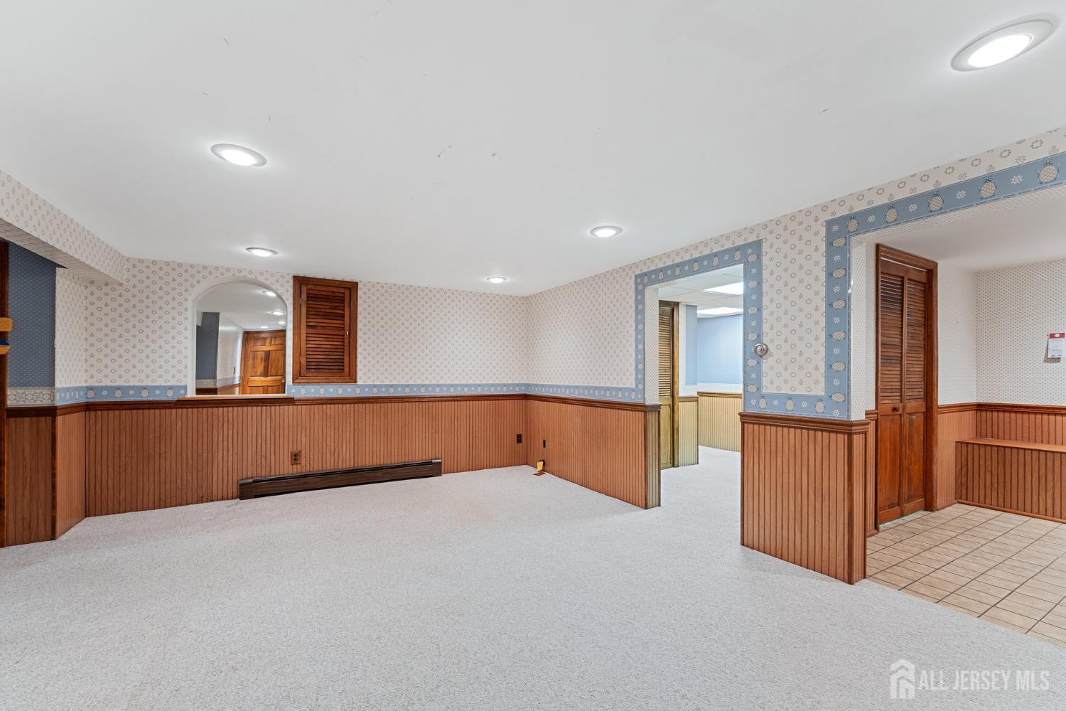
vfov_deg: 81.2
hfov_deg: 104.3
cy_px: 356
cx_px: 533
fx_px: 415
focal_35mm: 14
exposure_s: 1
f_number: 9
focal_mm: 14
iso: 400
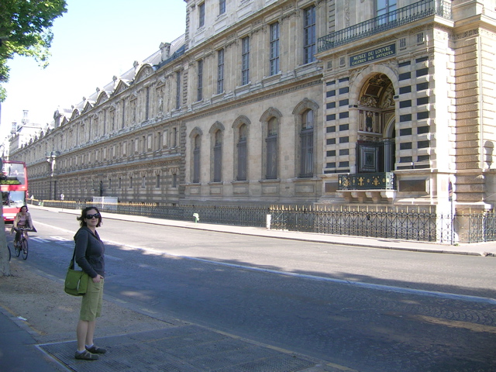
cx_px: 248
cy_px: 186
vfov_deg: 40.7
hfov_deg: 52.6
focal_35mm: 35
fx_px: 502
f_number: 2.8
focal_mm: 5.4
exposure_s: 1/232
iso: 50
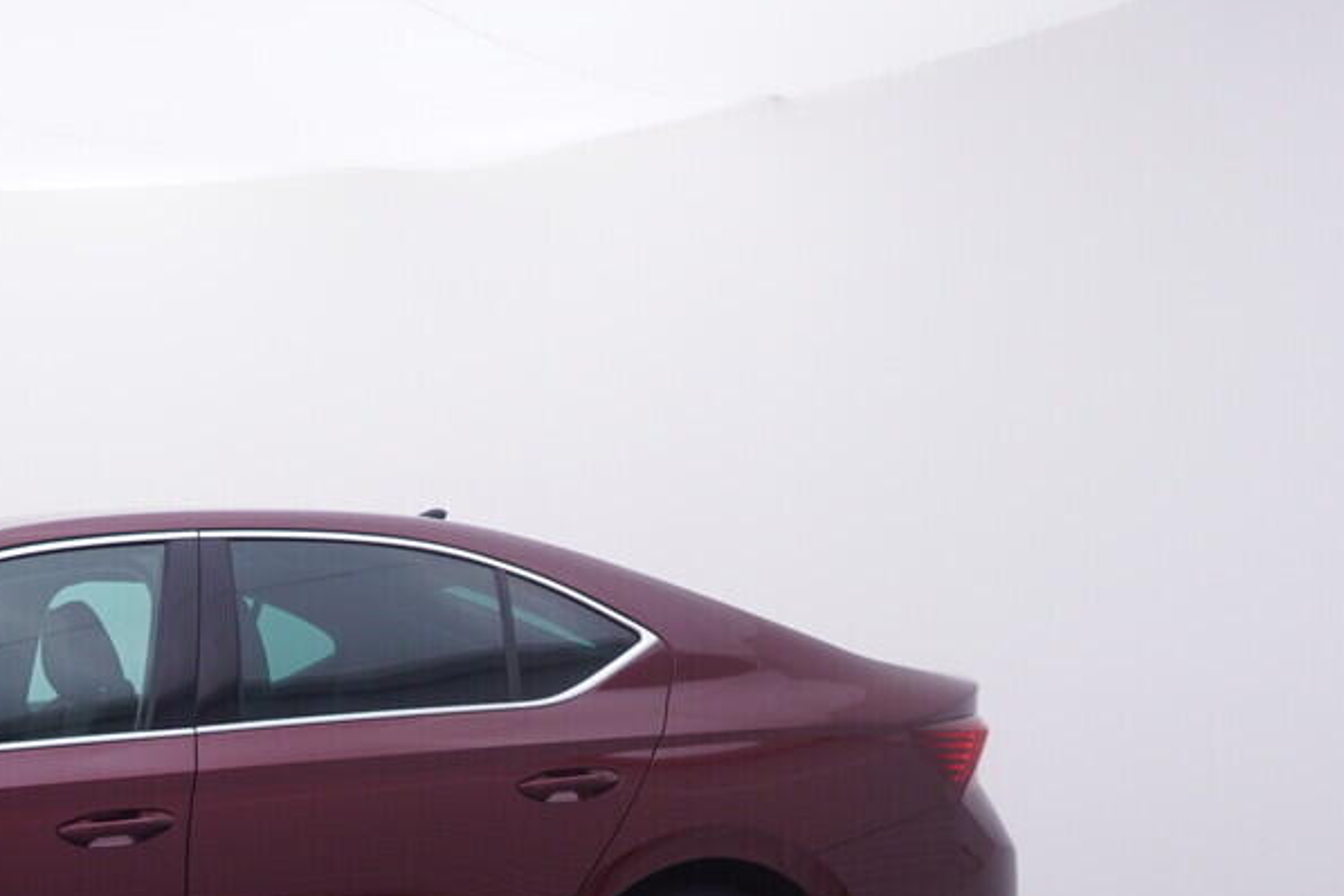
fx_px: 2024
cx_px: 2
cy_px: 876
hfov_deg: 33.6
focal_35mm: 54
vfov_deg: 24.0
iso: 200
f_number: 5
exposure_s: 1/80
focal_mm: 15
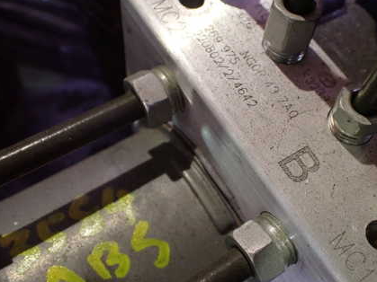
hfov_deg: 43.3
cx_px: 251
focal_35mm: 43
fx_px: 468
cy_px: 140
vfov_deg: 33.6
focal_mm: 5.4
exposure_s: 1/30
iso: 1000
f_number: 2.3
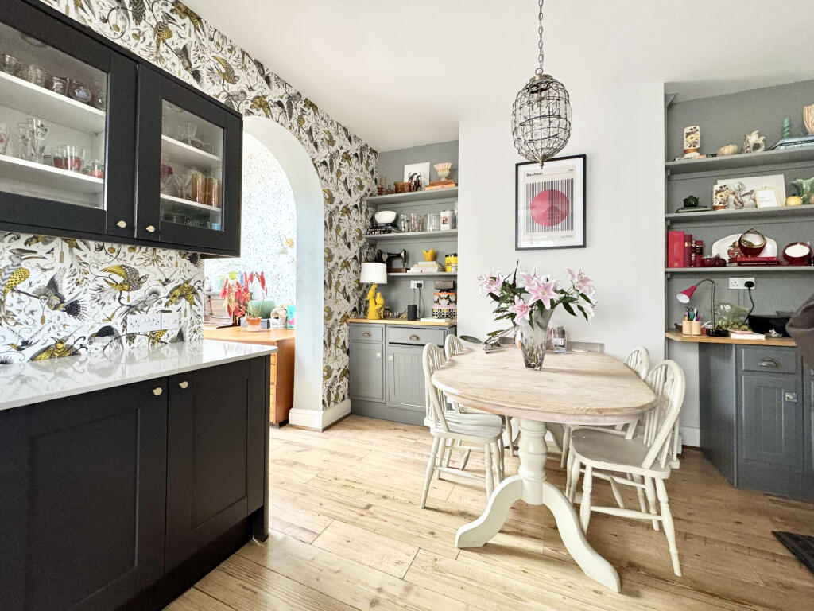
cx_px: 407
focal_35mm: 14
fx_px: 329
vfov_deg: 85.7
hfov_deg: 102.1
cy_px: 306
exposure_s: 1/60
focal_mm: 2.22
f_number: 2.2
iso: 400
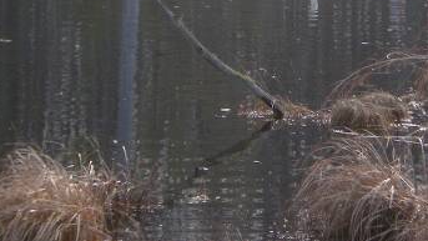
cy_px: -39
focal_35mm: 217
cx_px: 287
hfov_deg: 9.9
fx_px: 2463
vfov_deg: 5.6
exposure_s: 1/108
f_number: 5.9
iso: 200
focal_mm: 18.9
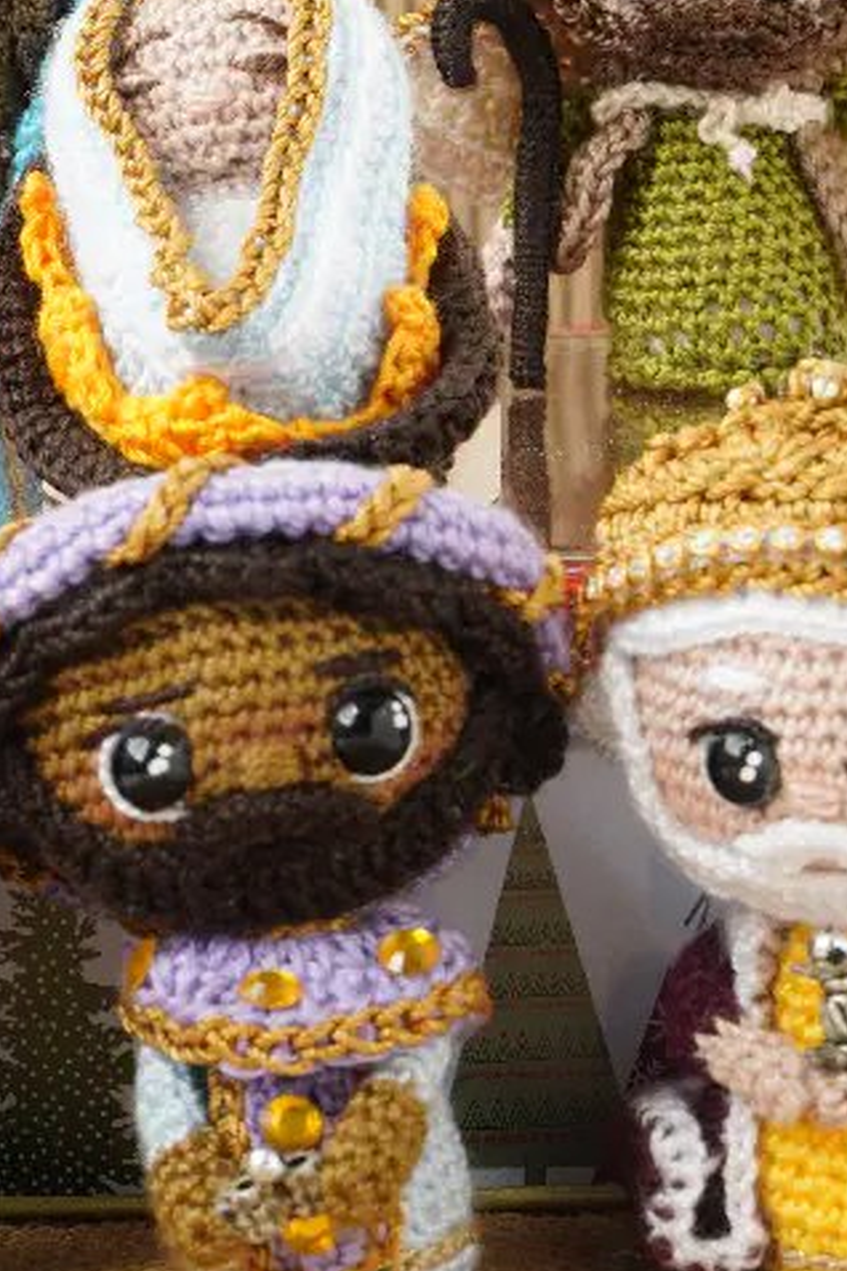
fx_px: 8434
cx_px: 222
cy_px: 621
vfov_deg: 8.6
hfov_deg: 5.7
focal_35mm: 239
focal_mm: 76
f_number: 11
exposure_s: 1/15
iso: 100
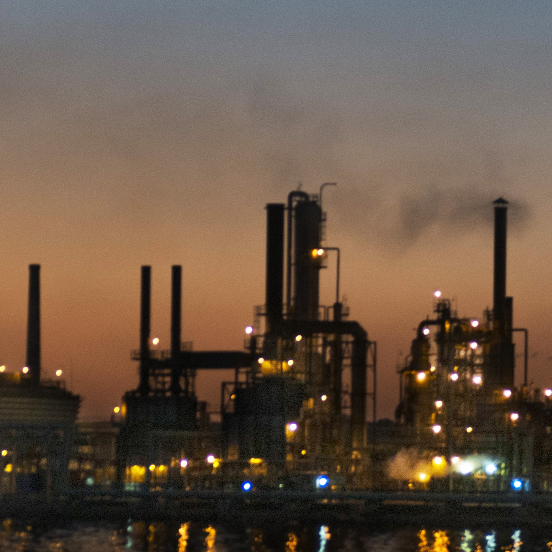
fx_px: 4546
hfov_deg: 6.9
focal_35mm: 252
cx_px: 267
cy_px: 360
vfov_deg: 6.9
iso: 800
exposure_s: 1/100
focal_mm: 55
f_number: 2.8
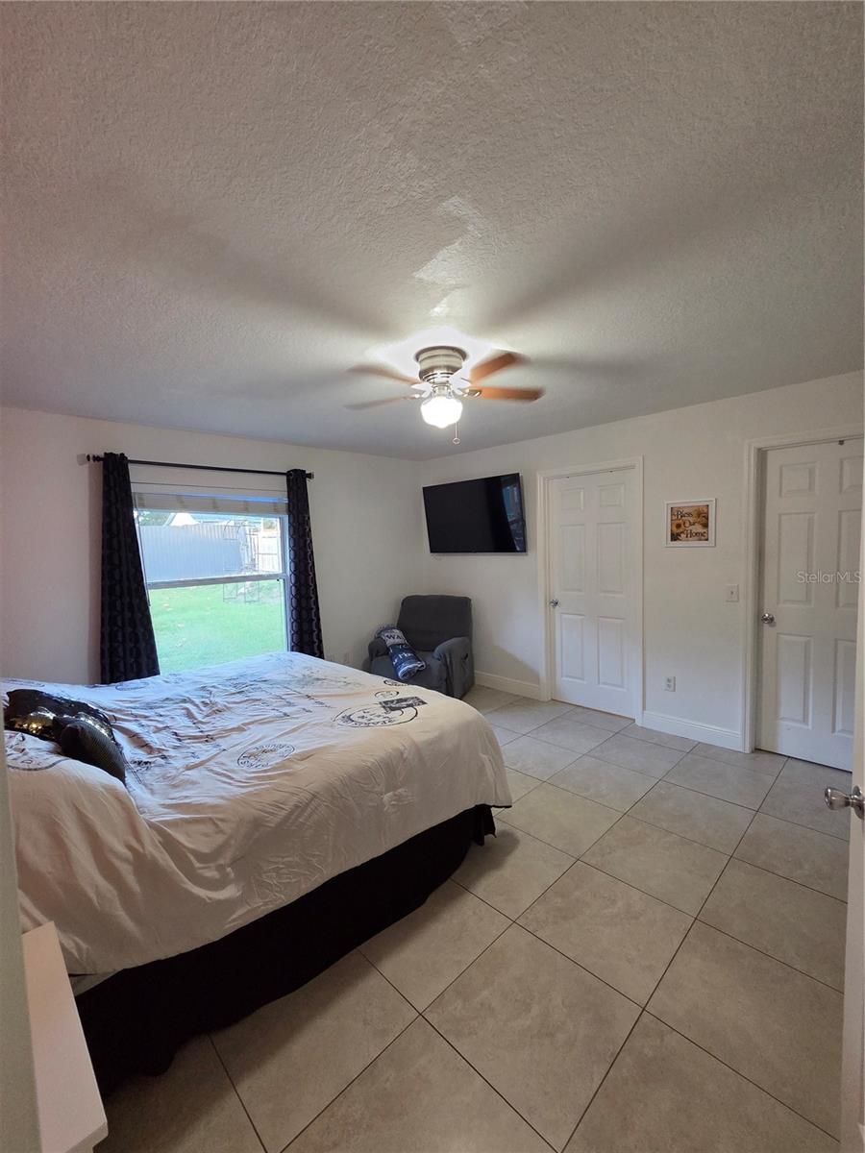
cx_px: 432
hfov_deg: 89.9
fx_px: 433
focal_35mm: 13
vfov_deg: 106.2
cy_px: 576
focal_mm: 2.2
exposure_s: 1/60
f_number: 2.2
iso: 400
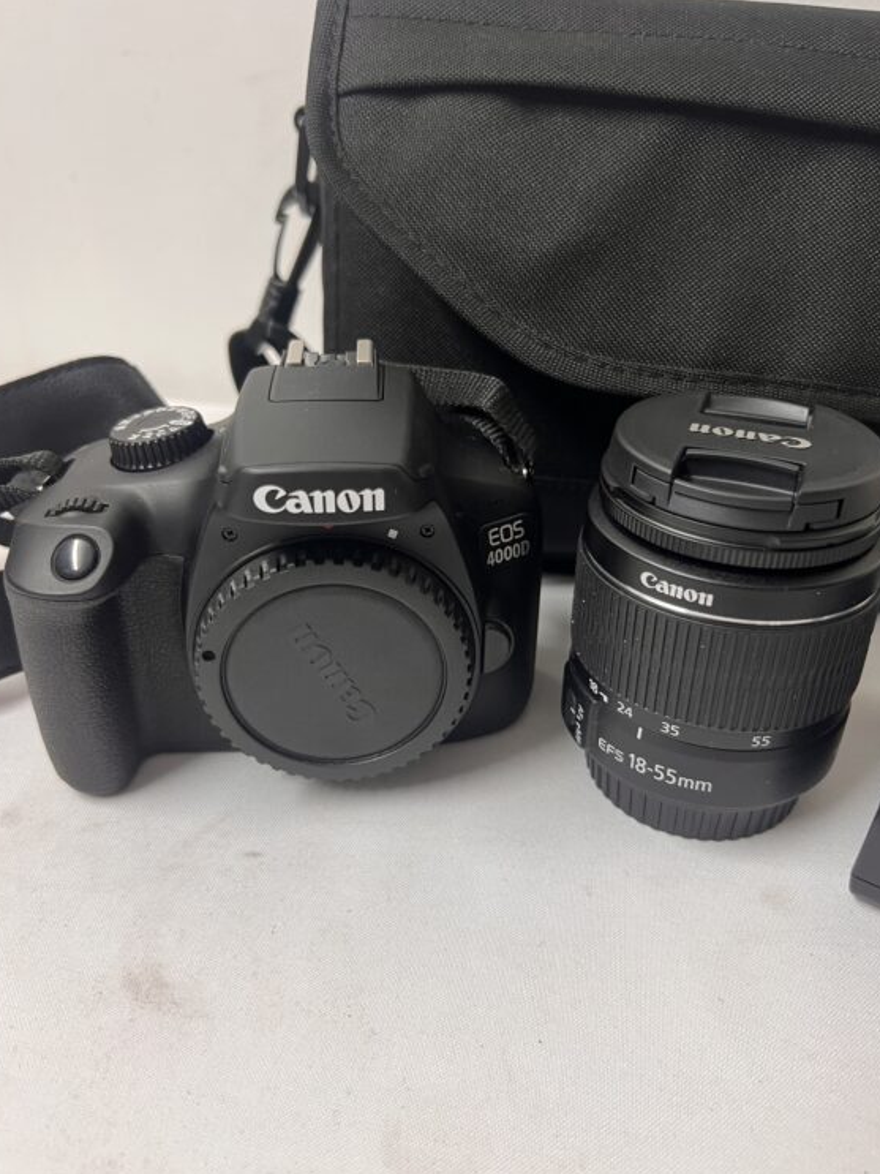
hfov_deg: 49.7
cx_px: 453
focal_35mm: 28
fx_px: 949
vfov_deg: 63.4
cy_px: 575
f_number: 1.5
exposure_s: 1/50
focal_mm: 5.7
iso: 100
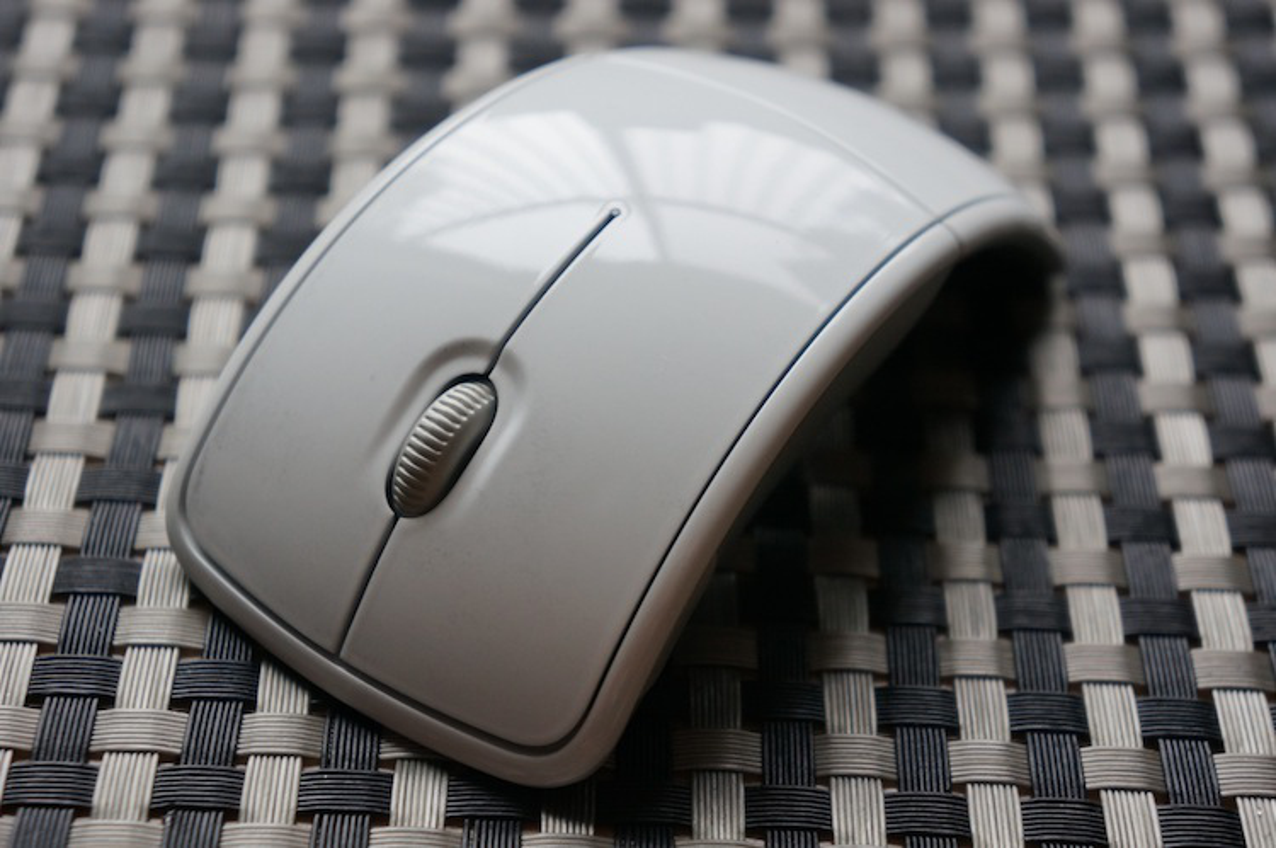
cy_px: 424
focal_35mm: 74
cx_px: 638
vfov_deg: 18.5
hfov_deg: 27.6
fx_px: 2602
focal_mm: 49
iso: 640
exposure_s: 1/80
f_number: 5
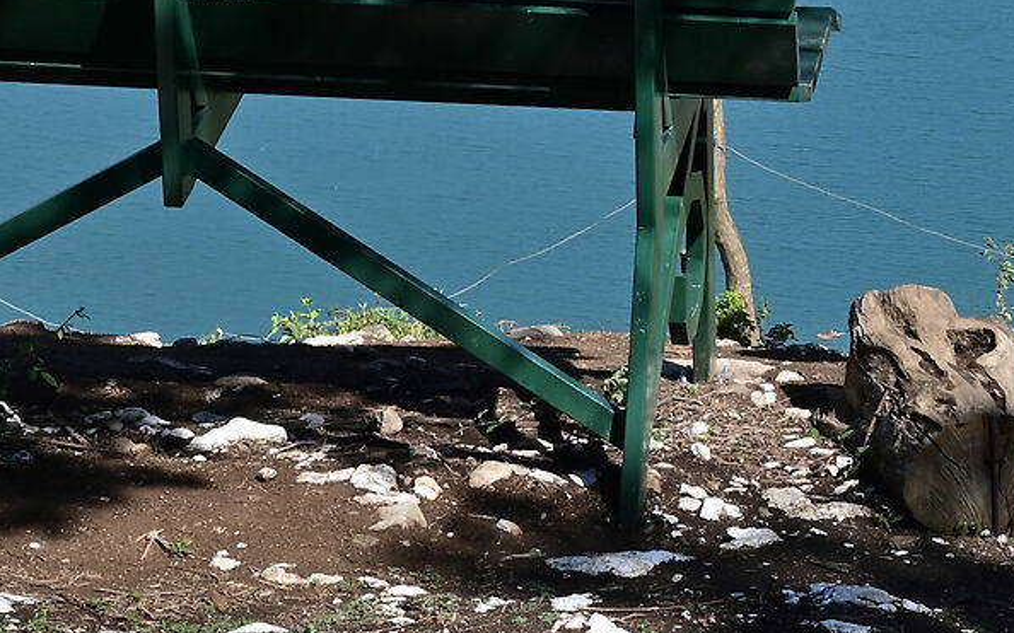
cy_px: -38
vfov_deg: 7.2
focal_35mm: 181
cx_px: 1664
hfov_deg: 11.0
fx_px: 5001
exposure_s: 1/80
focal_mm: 44
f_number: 16
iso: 100
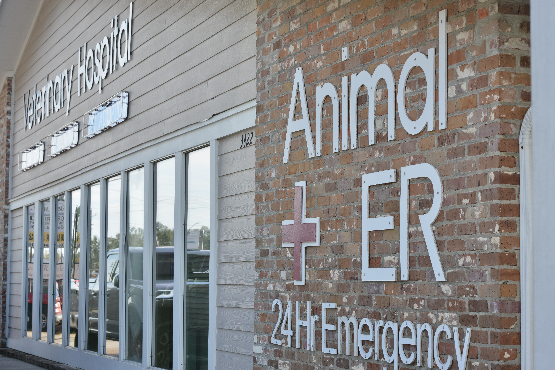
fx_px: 1311
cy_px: 185
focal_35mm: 85
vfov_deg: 16.1
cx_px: 278
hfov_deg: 23.9
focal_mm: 85
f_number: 10
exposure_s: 1/320
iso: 500
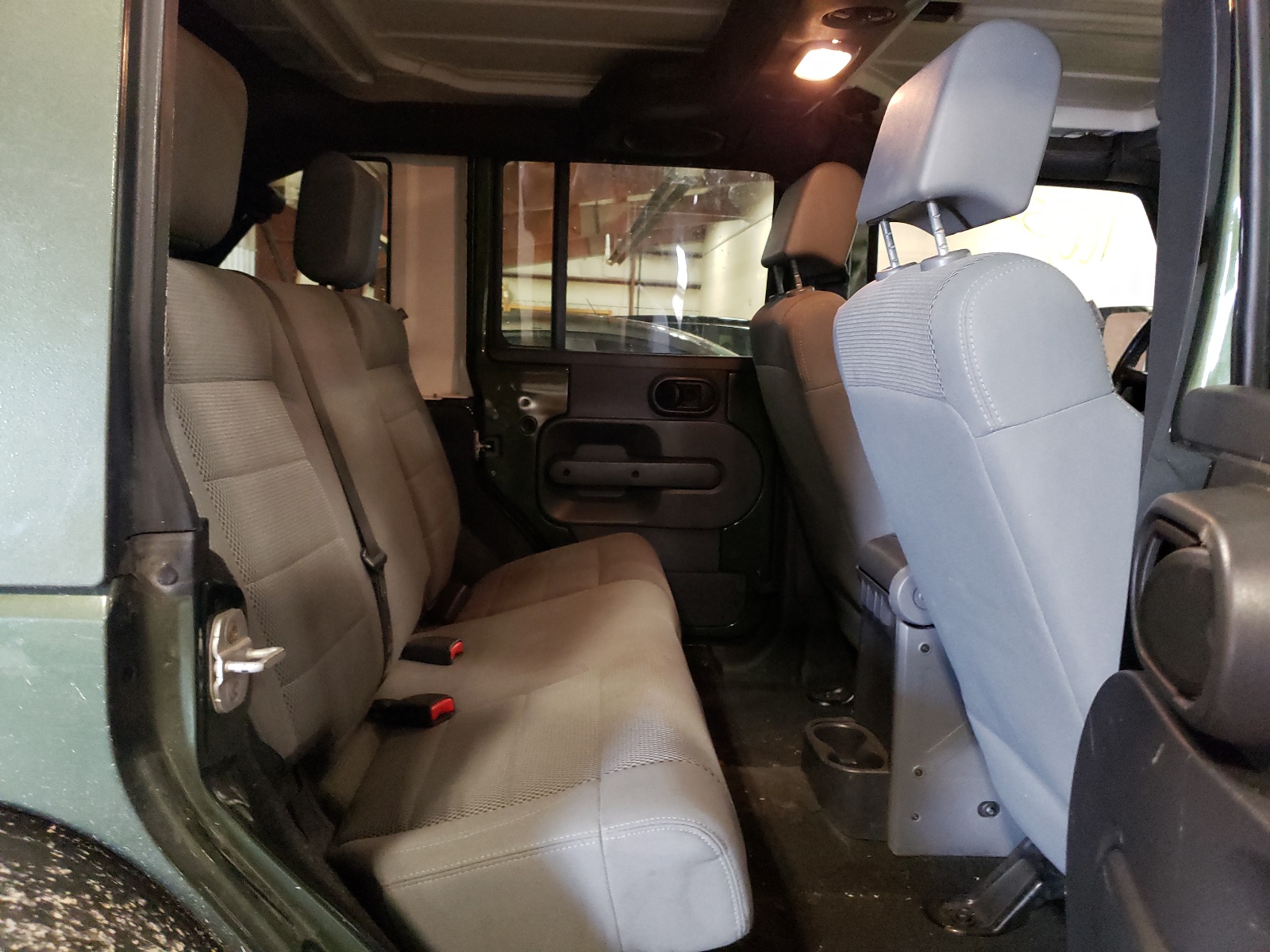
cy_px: 476
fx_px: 954
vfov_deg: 53.1
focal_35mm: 26
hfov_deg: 67.3
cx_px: 635
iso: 530
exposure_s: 1/24
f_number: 1.5
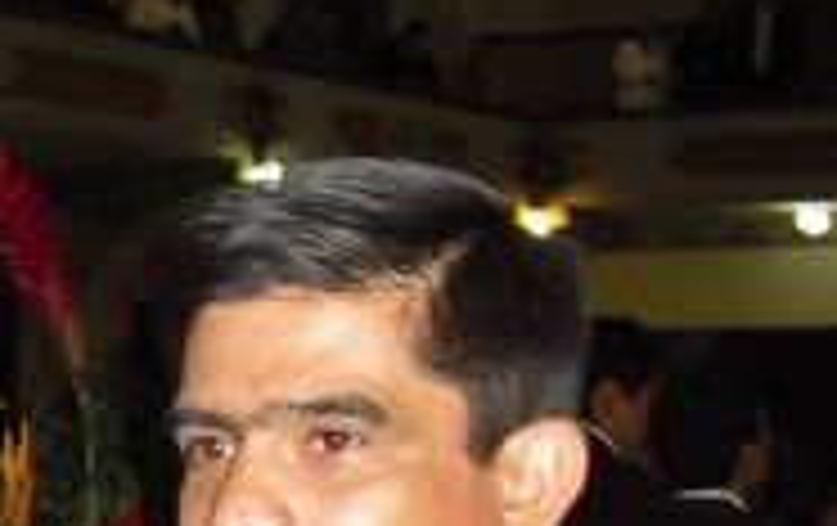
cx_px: -432
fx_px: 2994
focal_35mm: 131
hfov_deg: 14.8
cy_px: 697
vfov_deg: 9.8
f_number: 3.1
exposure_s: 1/60
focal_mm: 6.3
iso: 400
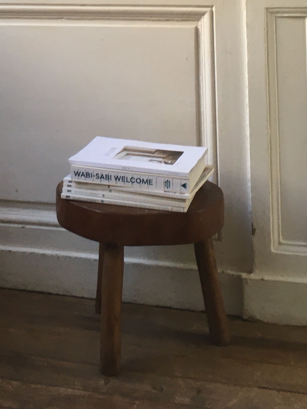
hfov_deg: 20.4
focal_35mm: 71
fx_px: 840
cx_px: 40
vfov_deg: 24.9
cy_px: -74
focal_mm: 4.15
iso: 25
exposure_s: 1/33
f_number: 2.2
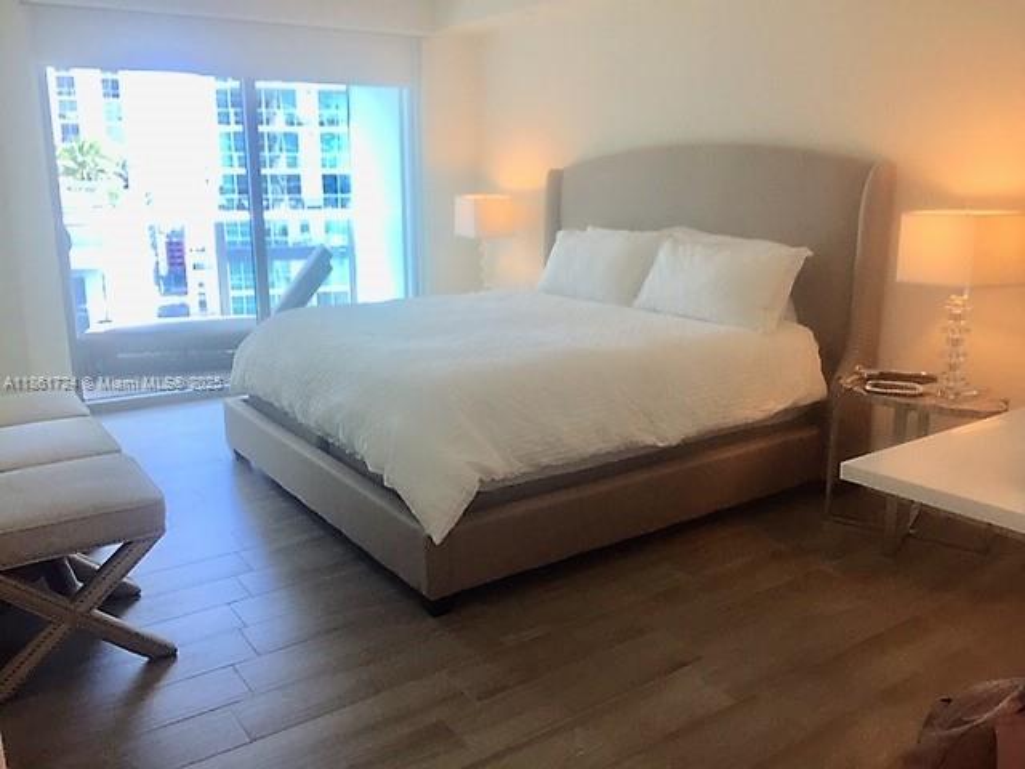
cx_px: 512
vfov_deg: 48.2
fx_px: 859
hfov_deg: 61.7
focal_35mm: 29
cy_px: 384
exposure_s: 1/120
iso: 50
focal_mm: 4.15
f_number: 2.2
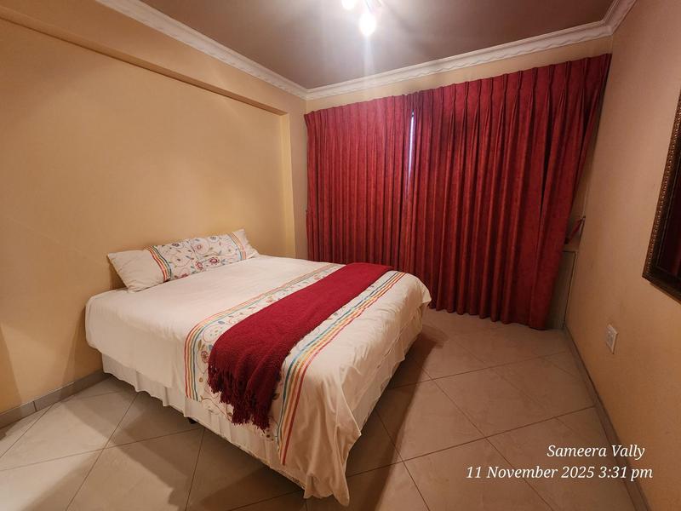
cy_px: 256
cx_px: 340
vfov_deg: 89.9
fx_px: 256
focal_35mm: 13
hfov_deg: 106.2
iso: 400
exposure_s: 1/33.4
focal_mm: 2.2
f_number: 2.2
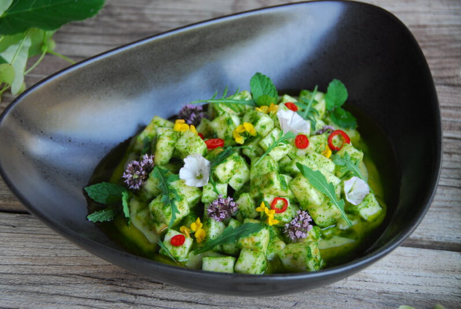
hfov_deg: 21.9
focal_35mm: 93
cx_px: 230
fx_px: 1192
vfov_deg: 14.7
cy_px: 154
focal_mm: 62
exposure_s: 1/40
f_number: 4.8
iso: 200
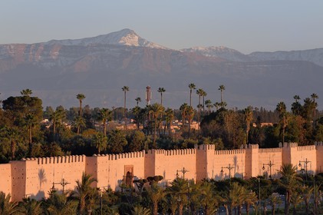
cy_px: 108
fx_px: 1793
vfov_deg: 6.9
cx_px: 162
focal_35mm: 200
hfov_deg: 10.3
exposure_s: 1/250
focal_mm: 200
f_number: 5.6
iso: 200
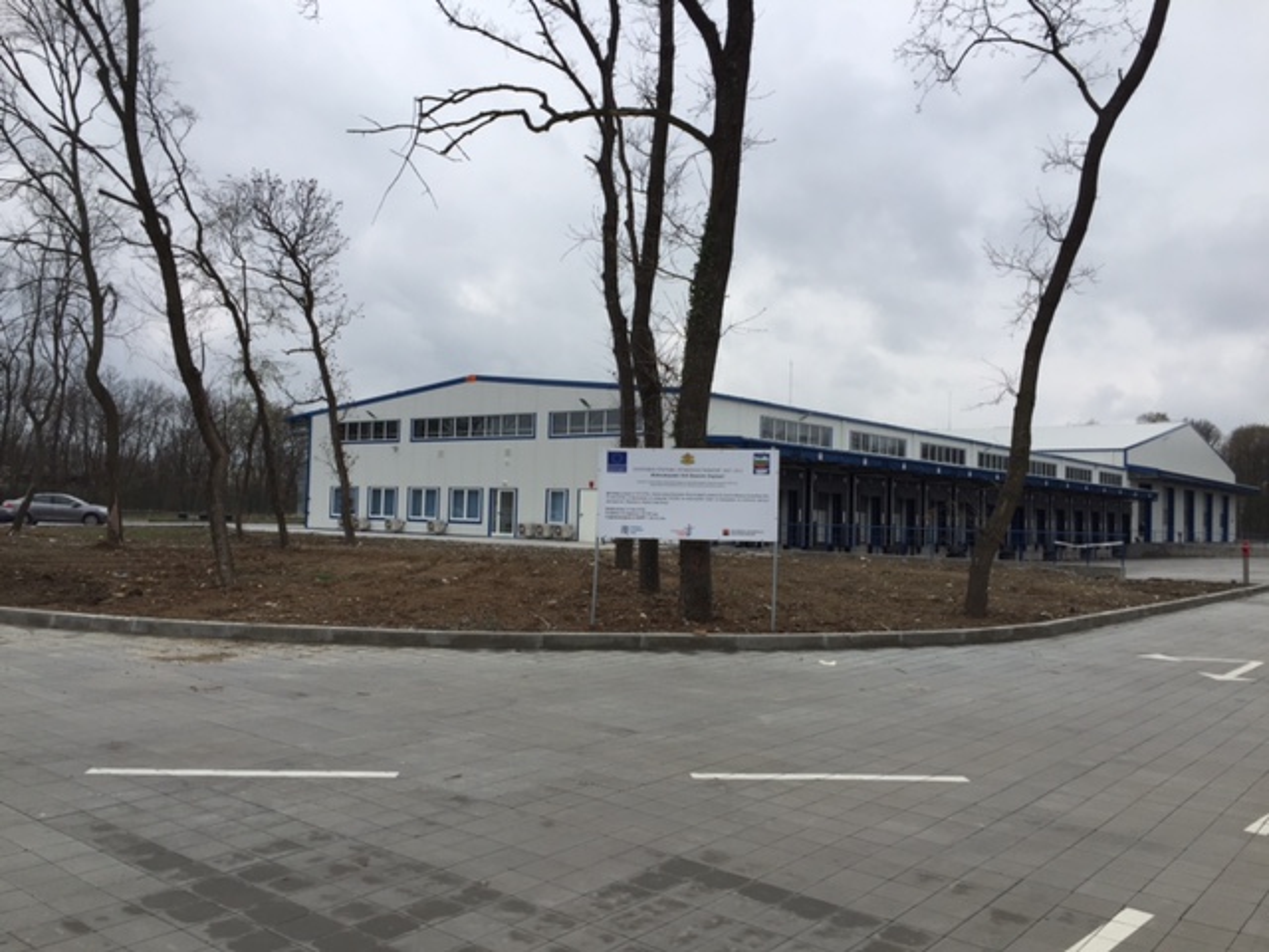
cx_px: 634
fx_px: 1063
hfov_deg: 61.7
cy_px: 476
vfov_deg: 48.2
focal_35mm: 29
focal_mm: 4.15
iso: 32
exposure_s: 1/694
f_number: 2.2
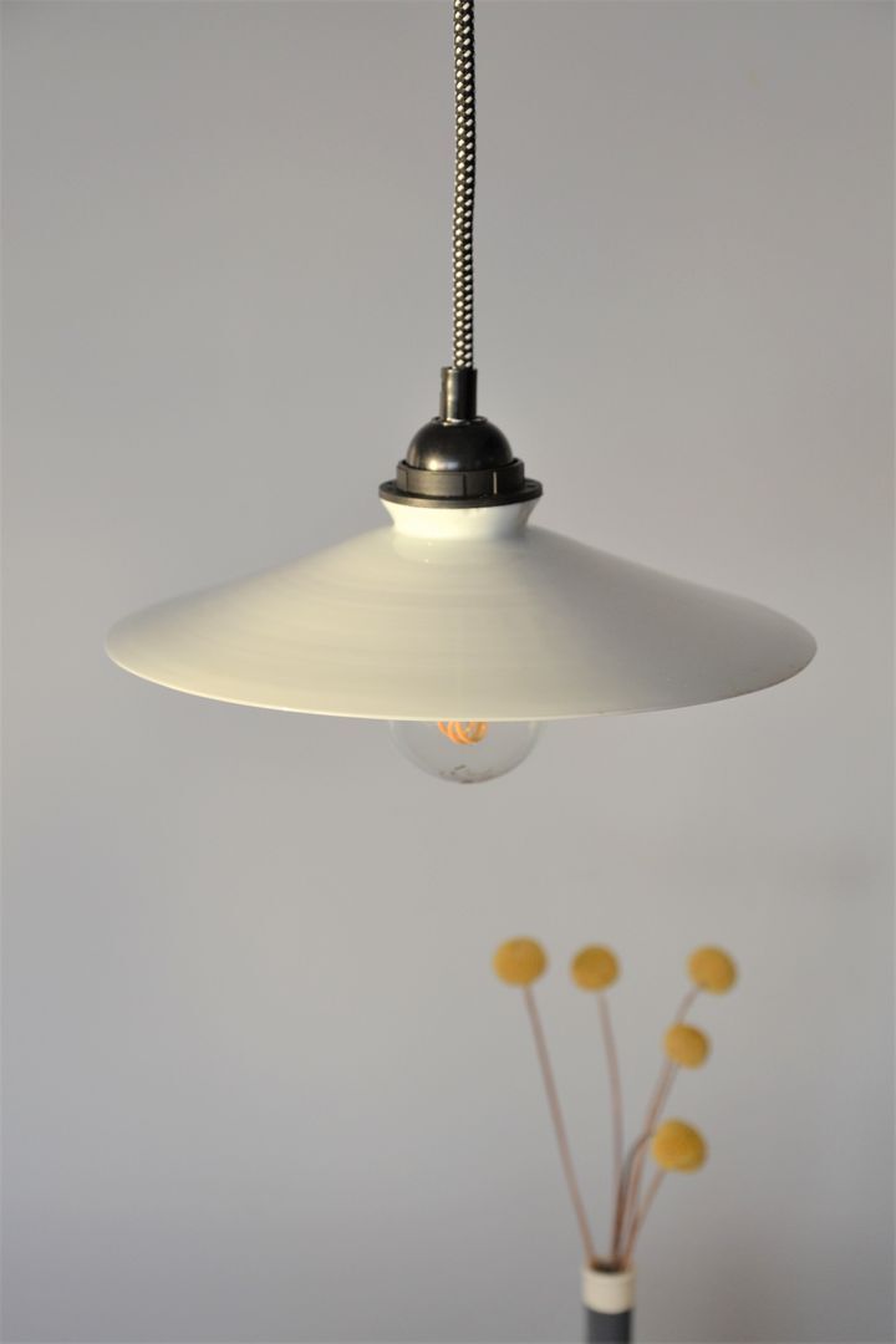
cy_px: 672
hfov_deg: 17.5
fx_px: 2912
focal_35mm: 78
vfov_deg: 26.0
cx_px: 448
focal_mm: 52
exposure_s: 1/60
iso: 400
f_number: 5
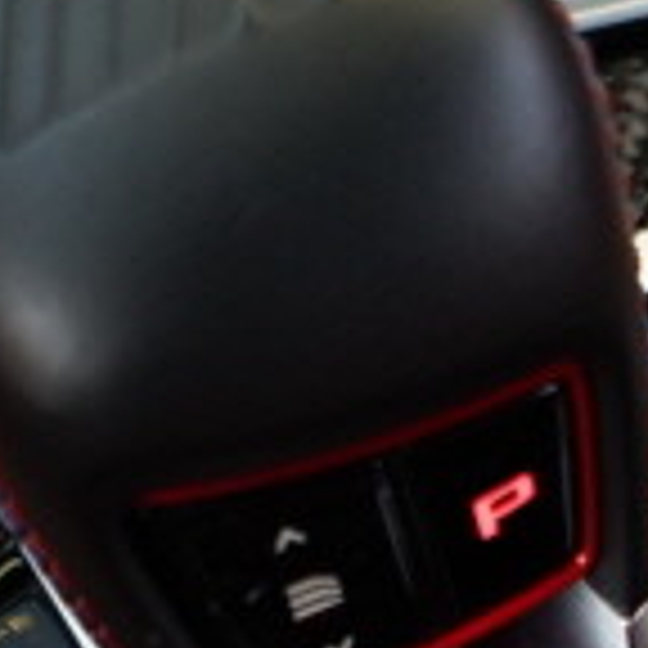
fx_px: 4617
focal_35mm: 218
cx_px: 778
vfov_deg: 7.8
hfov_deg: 8.0
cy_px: 1073
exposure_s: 1/60
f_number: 4.5
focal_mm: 36
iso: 100
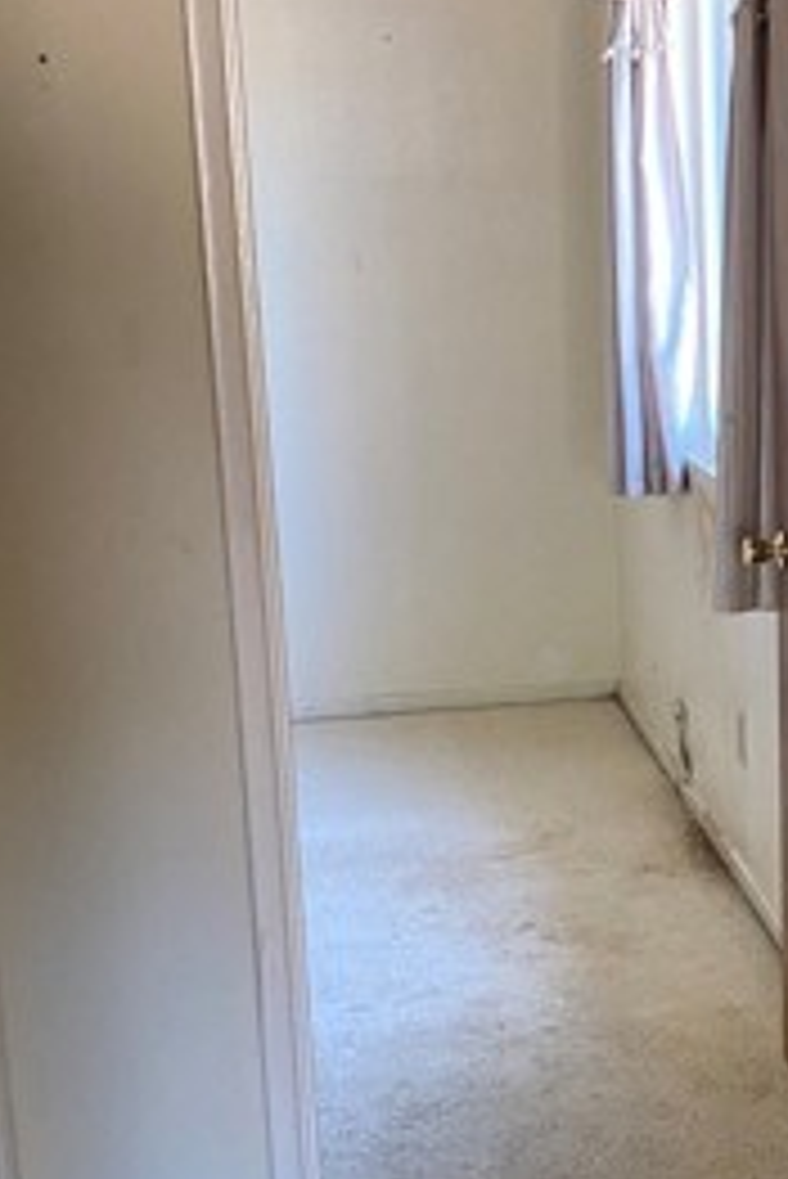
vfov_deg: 30.4
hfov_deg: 19.5
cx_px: 932
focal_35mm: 66
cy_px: 698
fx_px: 2164
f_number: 1.8
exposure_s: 1/60
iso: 250
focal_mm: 4.25
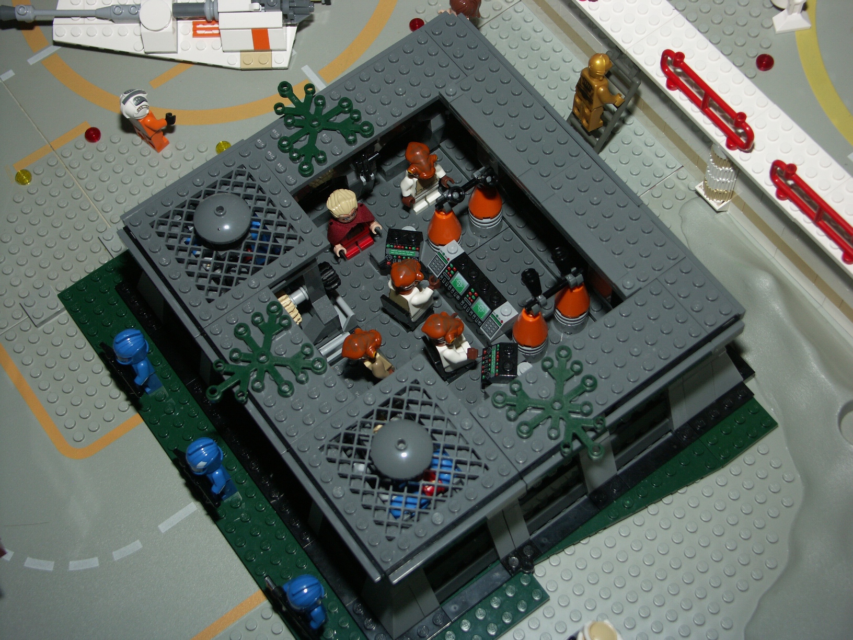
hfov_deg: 34.9
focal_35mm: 55
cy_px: 320
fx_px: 1355
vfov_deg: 26.6
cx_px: 426
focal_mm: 14.05
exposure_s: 1/50
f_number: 3.2
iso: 100
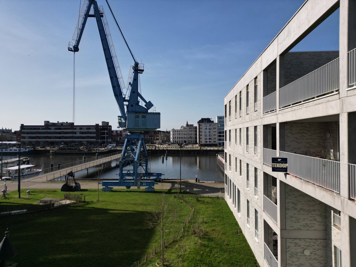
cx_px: 178
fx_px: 247
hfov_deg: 71.6
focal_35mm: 24
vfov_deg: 56.8
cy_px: 134
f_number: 1.7
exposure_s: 1/60
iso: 100
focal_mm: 6.72
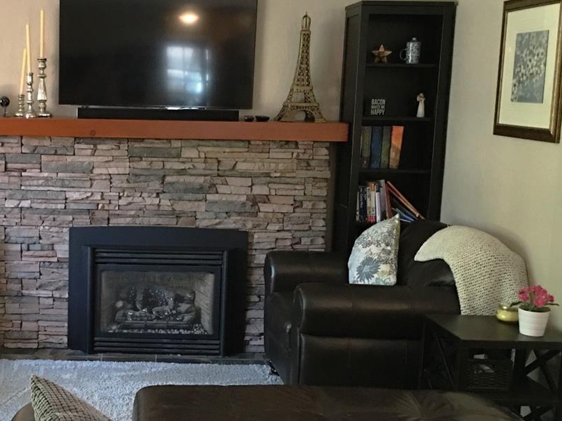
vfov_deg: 27.0
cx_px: 128
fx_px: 876
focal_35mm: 54
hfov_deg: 34.6
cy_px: 226
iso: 100
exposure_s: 1/15
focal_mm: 4.15
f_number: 2.2
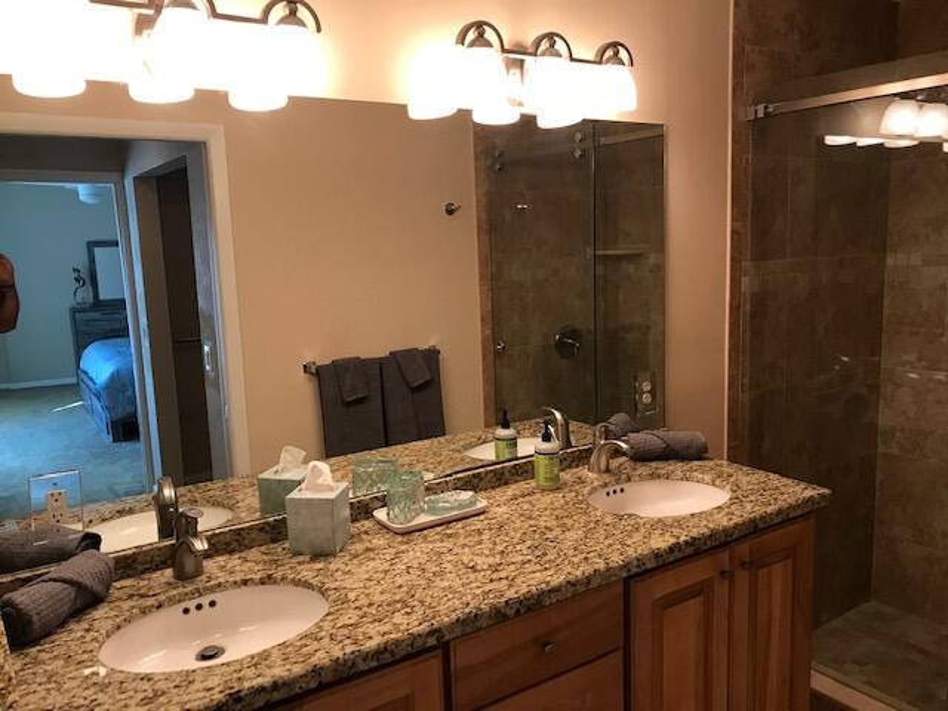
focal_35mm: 28
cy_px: 356
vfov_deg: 49.7
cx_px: 474
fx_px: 767
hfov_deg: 63.4
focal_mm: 3.99
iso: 40
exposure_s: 1/30
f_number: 1.8
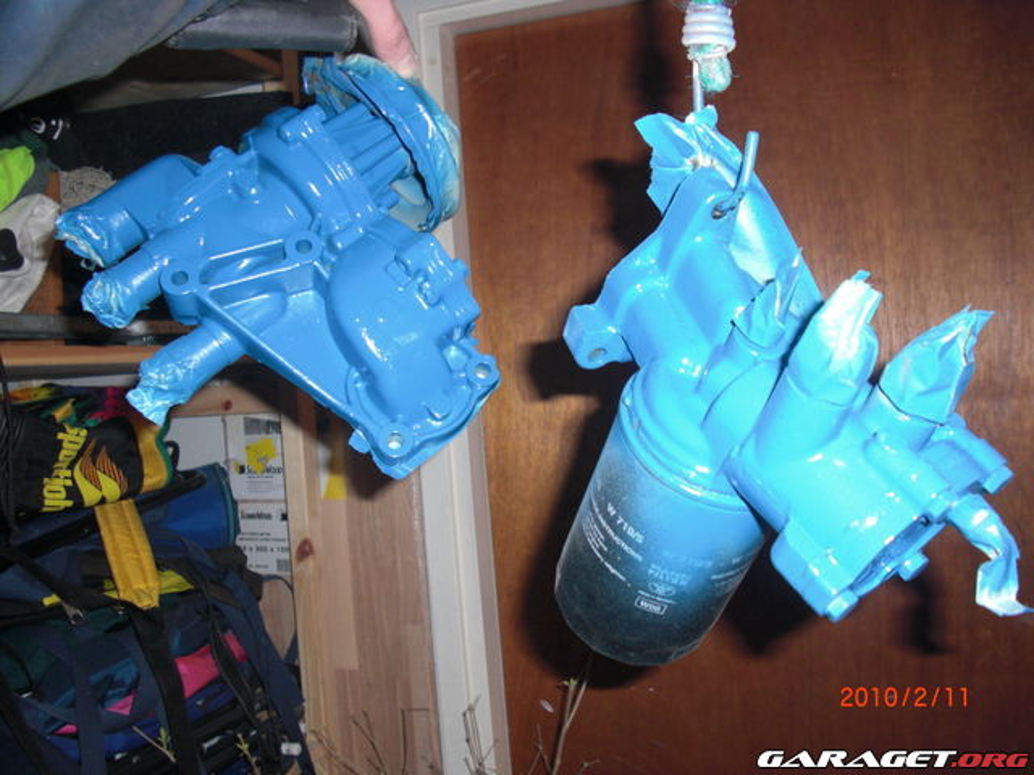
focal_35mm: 36
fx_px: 1075
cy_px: 388
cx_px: 517
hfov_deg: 51.4
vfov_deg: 39.7
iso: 100
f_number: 2.8
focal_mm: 6.3
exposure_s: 1/60
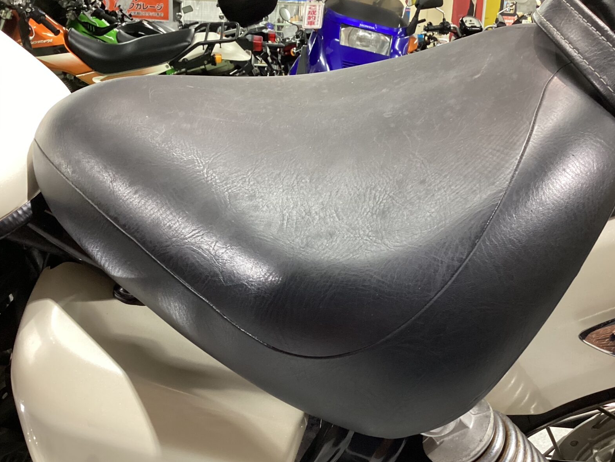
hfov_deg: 49.0
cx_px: 320
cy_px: 252
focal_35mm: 38
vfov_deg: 37.7
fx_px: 675
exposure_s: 1/40
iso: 320
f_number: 2.4
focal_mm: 3.3
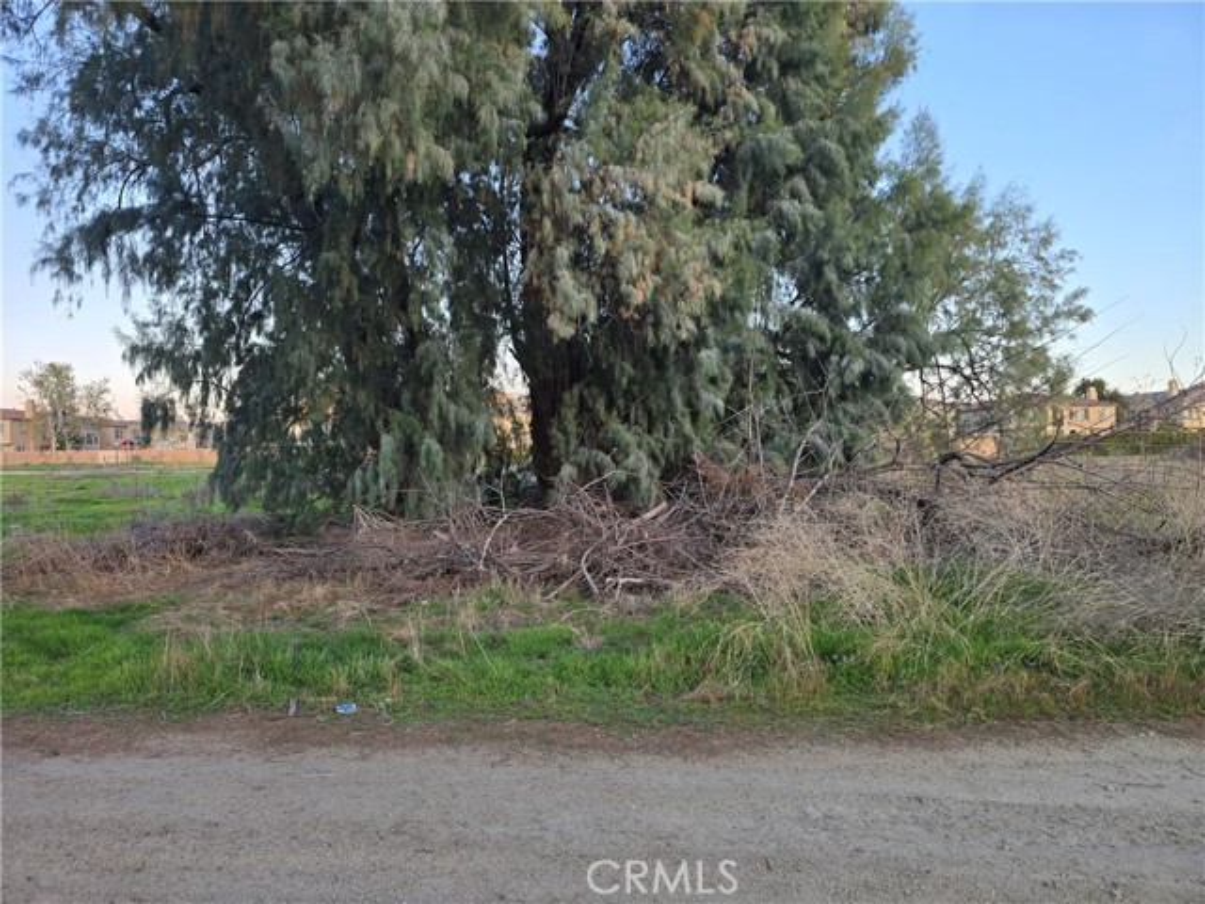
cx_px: 602
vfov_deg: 58.9
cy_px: 452
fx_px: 801
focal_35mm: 23
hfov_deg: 73.9
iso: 40
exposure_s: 1/180
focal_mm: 6.3
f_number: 1.7
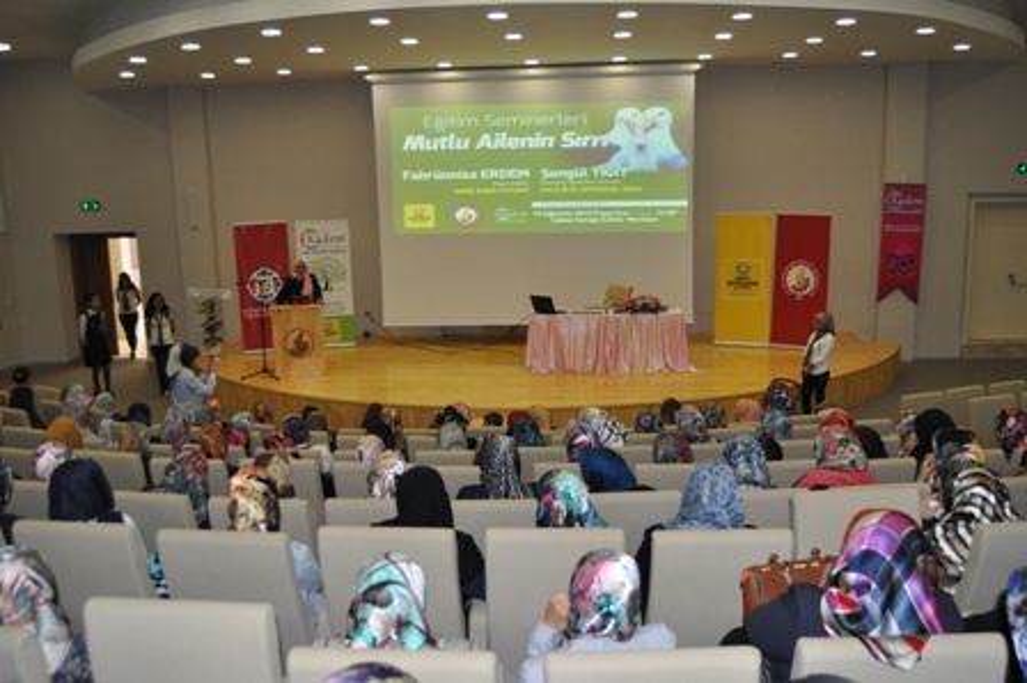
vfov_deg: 39.9
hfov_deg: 57.3
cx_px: 514
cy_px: 342
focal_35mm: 33
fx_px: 941
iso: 800
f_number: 3.5
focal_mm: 22
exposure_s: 1/60
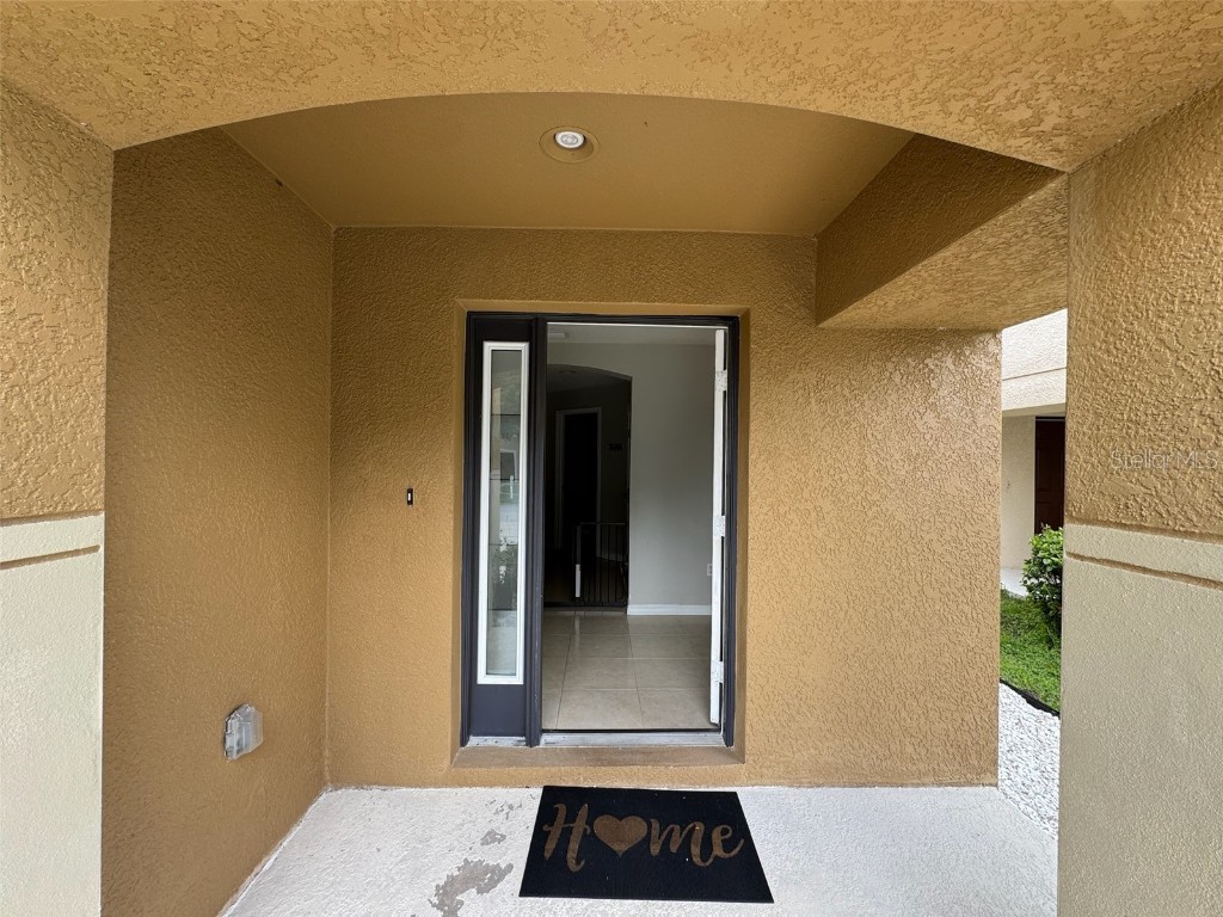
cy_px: 458
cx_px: 612
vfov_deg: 85.7
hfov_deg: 102.1
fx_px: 495
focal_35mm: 14
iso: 40
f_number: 2.2
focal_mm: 2.22
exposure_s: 1/99
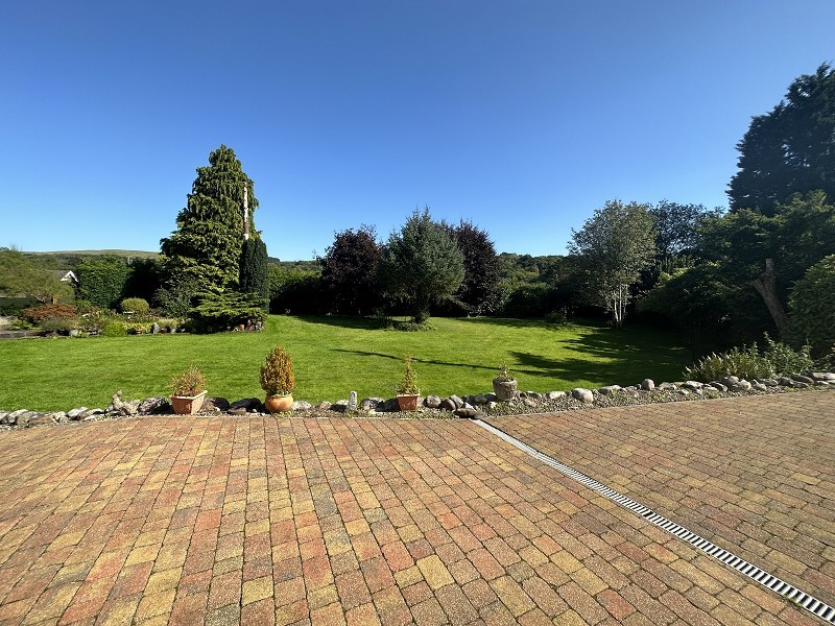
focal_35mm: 14
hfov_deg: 102.1
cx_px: 418
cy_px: 313
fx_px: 338
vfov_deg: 85.7
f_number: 2.2
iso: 50
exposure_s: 1/1147
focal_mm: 2.22
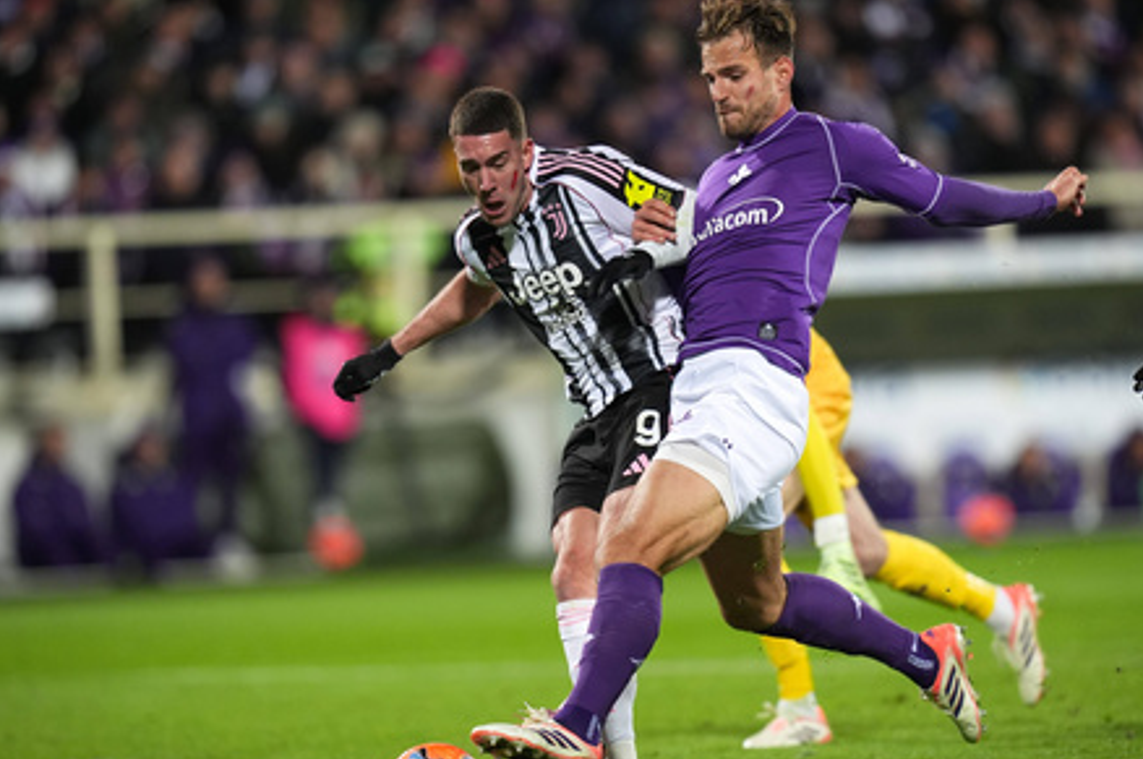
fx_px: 14842
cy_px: 424
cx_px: 600
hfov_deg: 4.4
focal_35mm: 468
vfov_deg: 2.9
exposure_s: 1/1600
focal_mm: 400
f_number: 3.2
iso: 2500
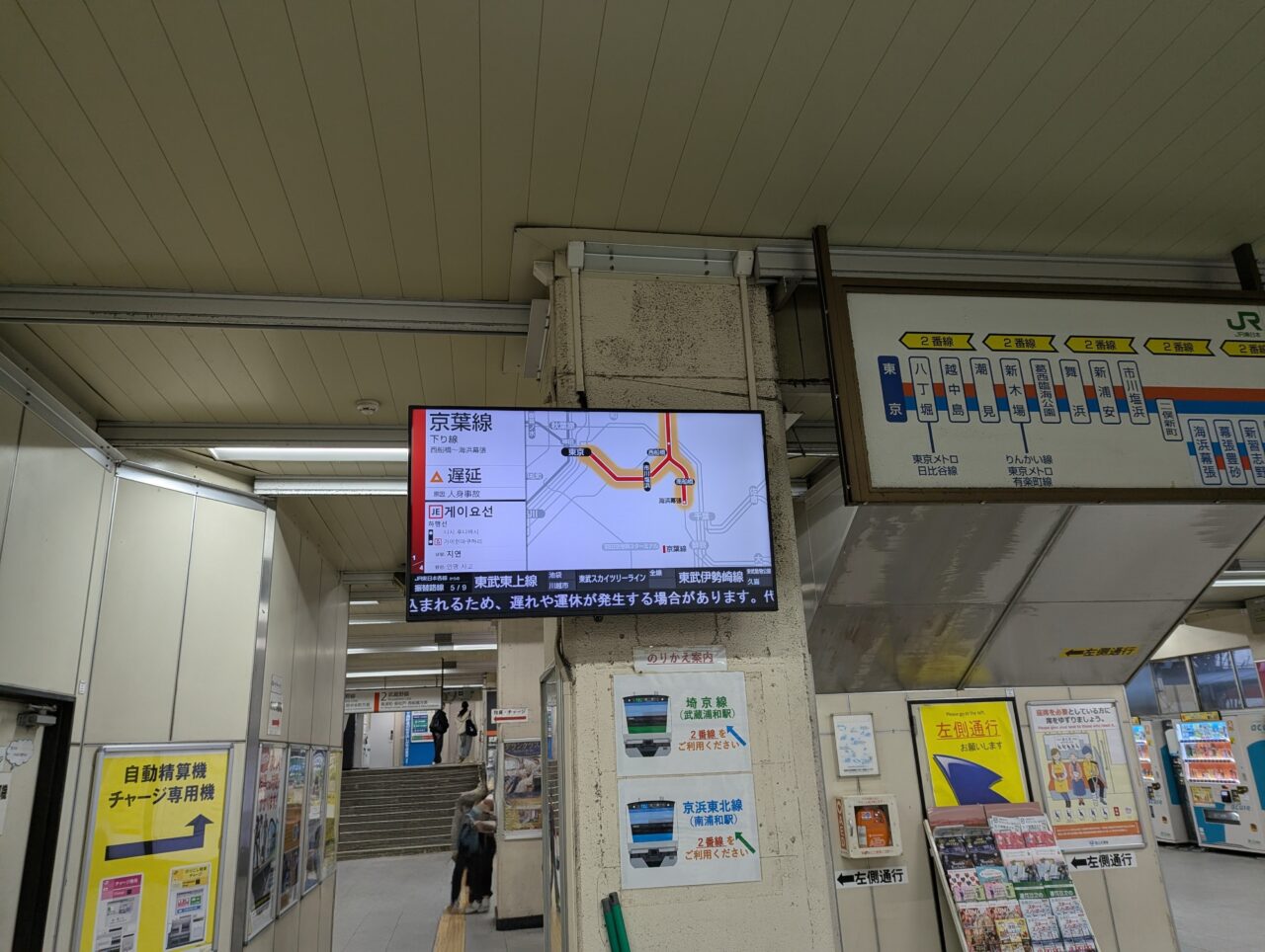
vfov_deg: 56.9
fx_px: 878
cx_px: 632
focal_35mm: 24
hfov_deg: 71.5
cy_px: 476
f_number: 1.85
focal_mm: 6.81
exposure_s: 1/61.4
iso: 38
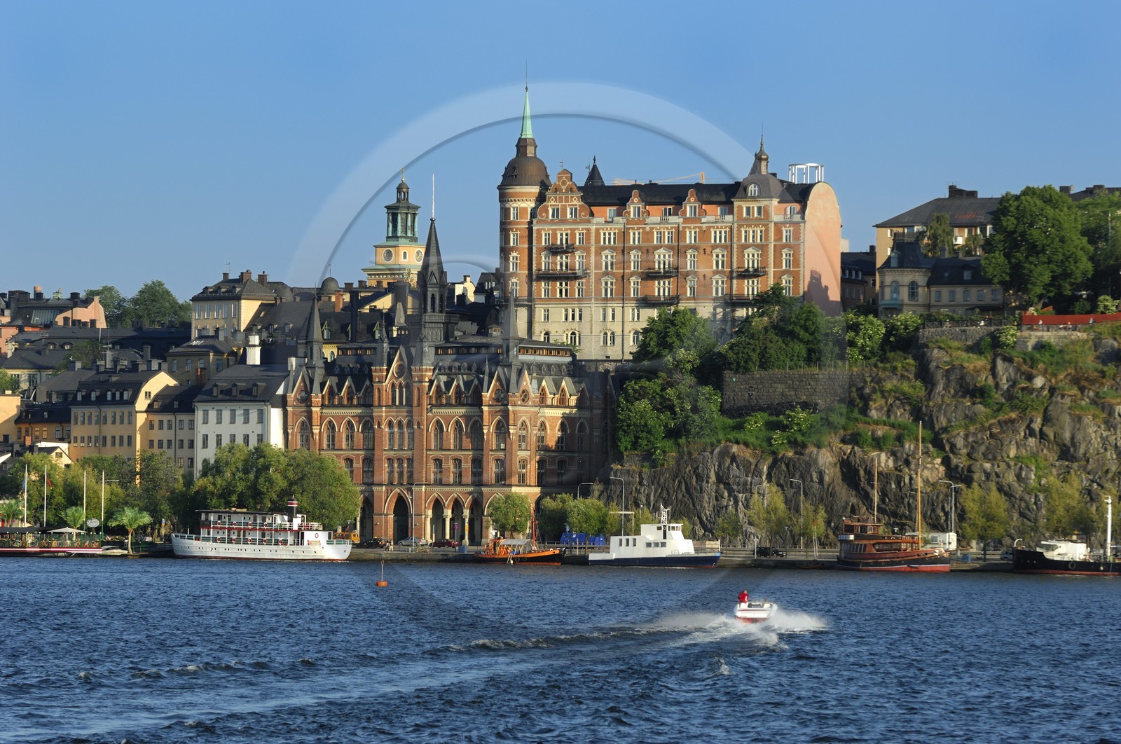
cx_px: 560
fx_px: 5597
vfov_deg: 7.6
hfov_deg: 11.4
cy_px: 372
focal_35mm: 180
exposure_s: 1/400
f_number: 5.3
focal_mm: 120
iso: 100
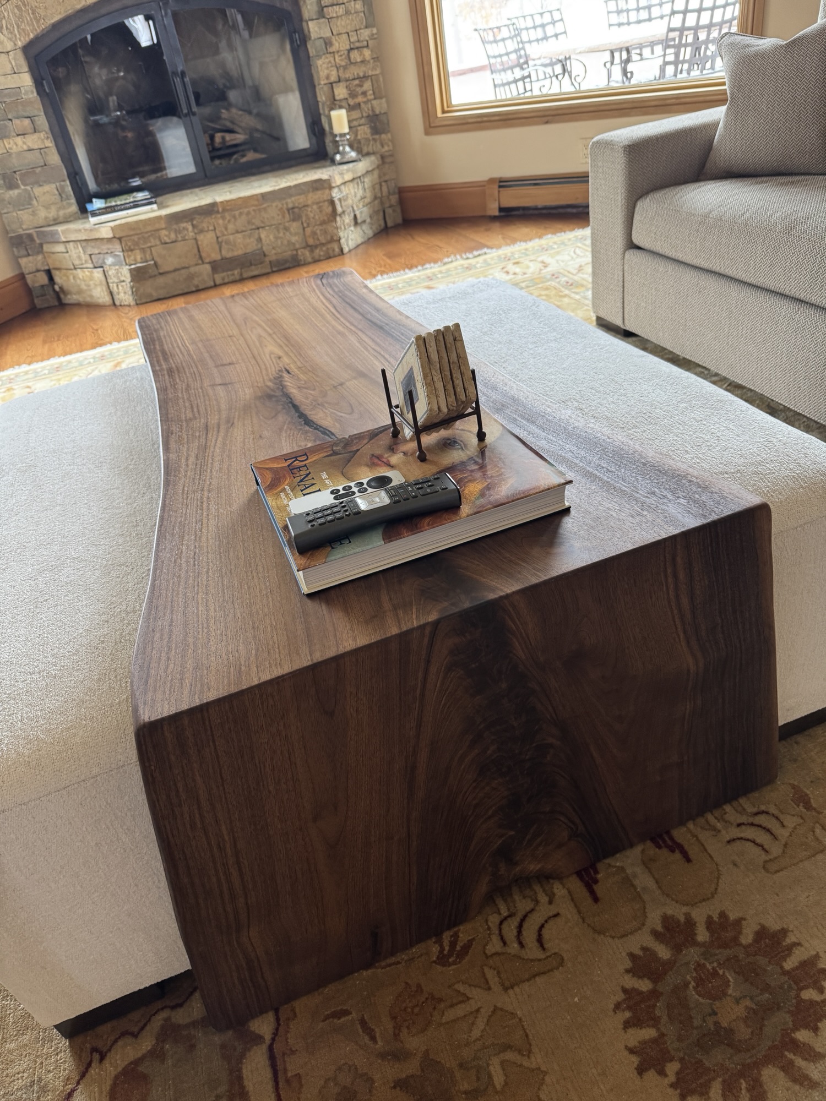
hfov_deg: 56.8
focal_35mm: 24
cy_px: 550
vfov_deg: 71.6
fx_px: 764
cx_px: 413
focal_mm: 6.76
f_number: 1.78
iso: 250
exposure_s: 1/60
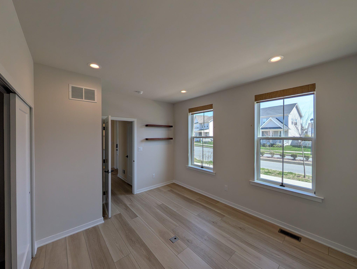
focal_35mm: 12
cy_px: 134
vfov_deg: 94.6
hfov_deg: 110.5
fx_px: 124
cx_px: 178
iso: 64
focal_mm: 2.02
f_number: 1.7
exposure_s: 1/976
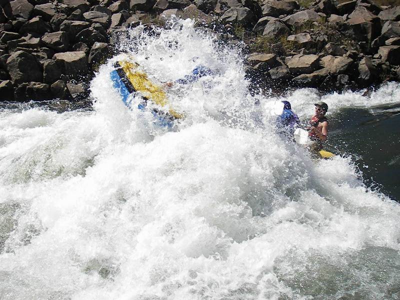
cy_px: 150
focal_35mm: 38
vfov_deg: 37.7
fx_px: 439
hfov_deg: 49.0
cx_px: 200
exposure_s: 1/1000
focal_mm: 6.3
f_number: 3.3
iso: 50
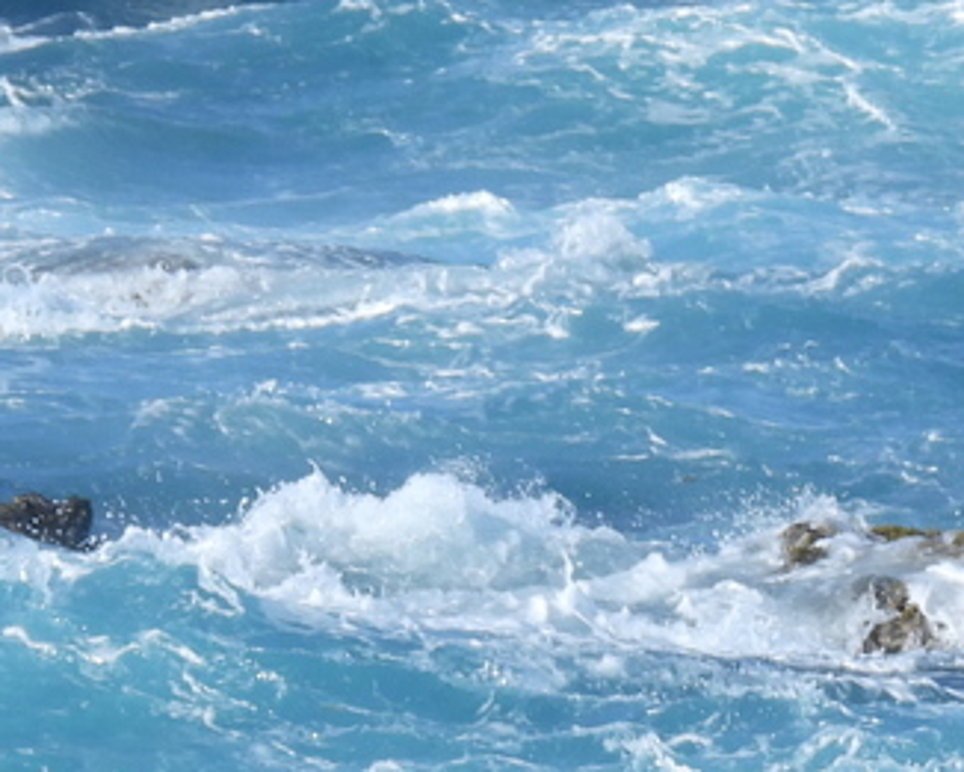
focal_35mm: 1151
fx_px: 32849
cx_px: 257
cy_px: 1023
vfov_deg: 1.3
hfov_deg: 1.7
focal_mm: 53.5
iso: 100
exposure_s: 1/640
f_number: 5
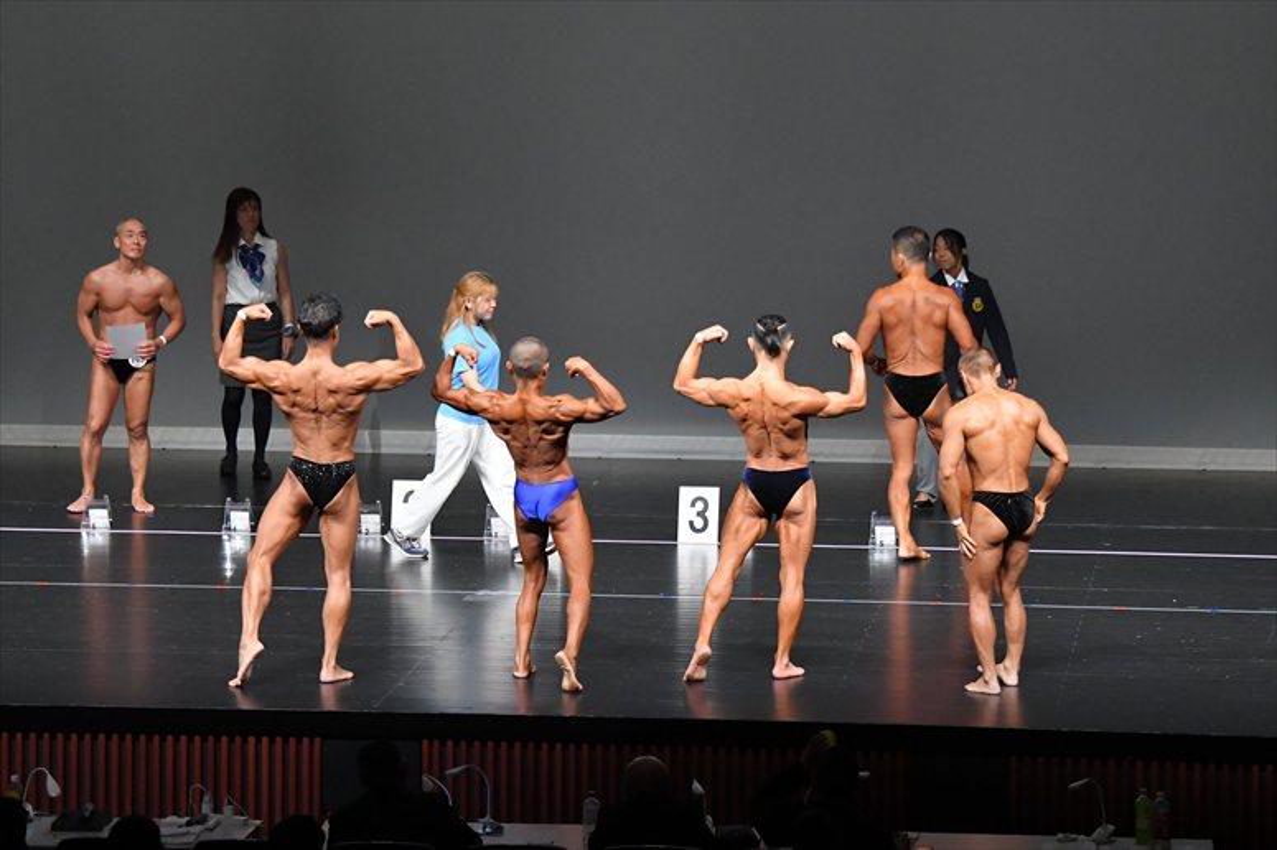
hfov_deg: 13.1
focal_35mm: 157
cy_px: 425
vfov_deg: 8.7
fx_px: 5566
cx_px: 638
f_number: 5.6
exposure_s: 1/400
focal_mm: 105
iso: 5000
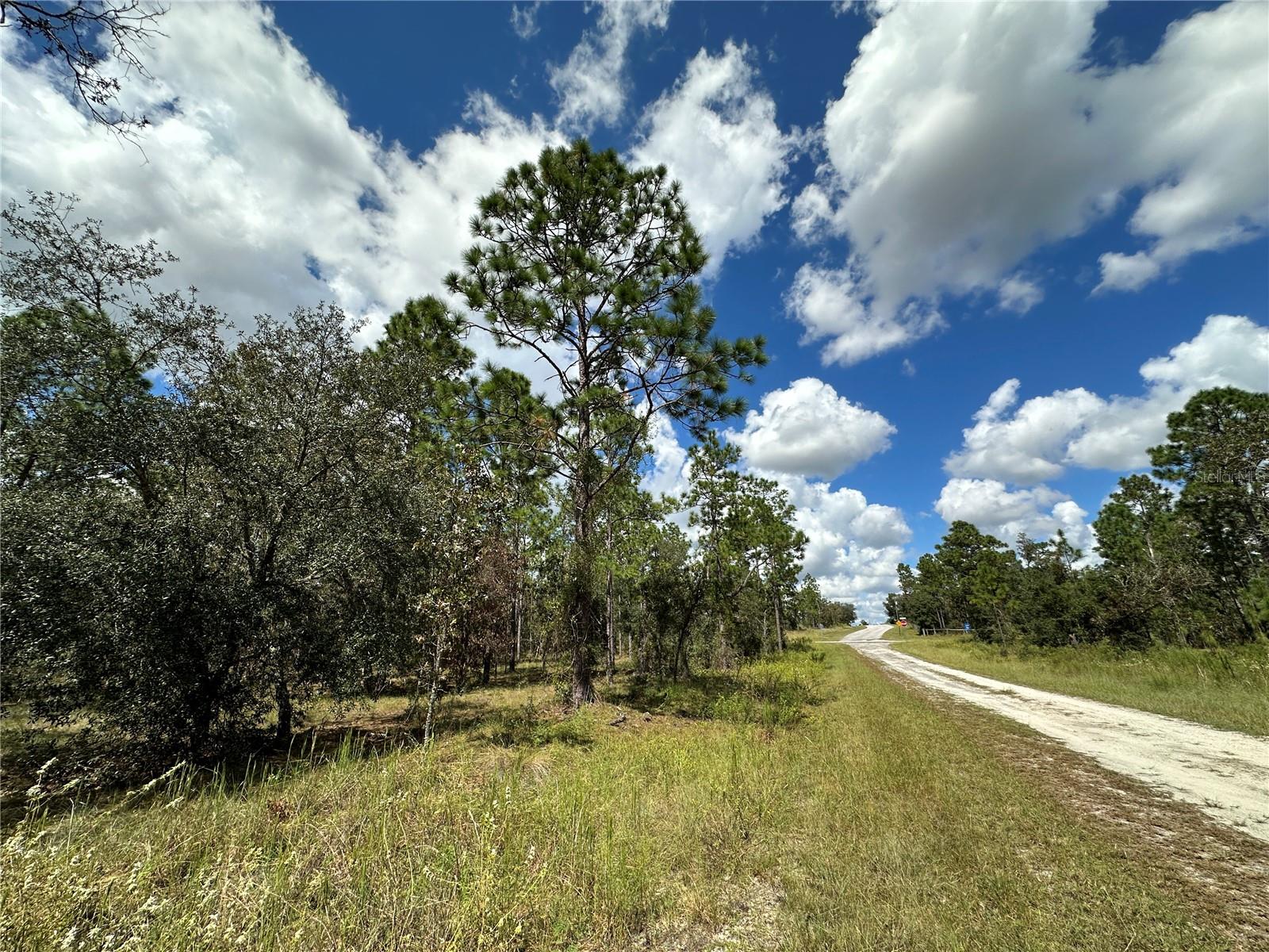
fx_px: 513
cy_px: 476
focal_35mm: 14
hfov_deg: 102.1
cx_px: 634
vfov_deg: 85.7
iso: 50
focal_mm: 2.22
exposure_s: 1/2257
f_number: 2.2
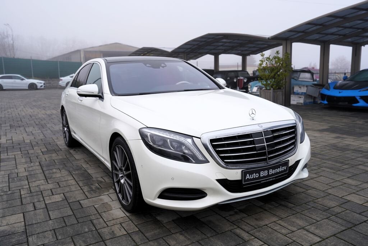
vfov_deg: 43.6
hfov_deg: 61.9
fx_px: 307
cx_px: 184
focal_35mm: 30
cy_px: 123
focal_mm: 30
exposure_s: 1/125
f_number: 5.6
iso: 100
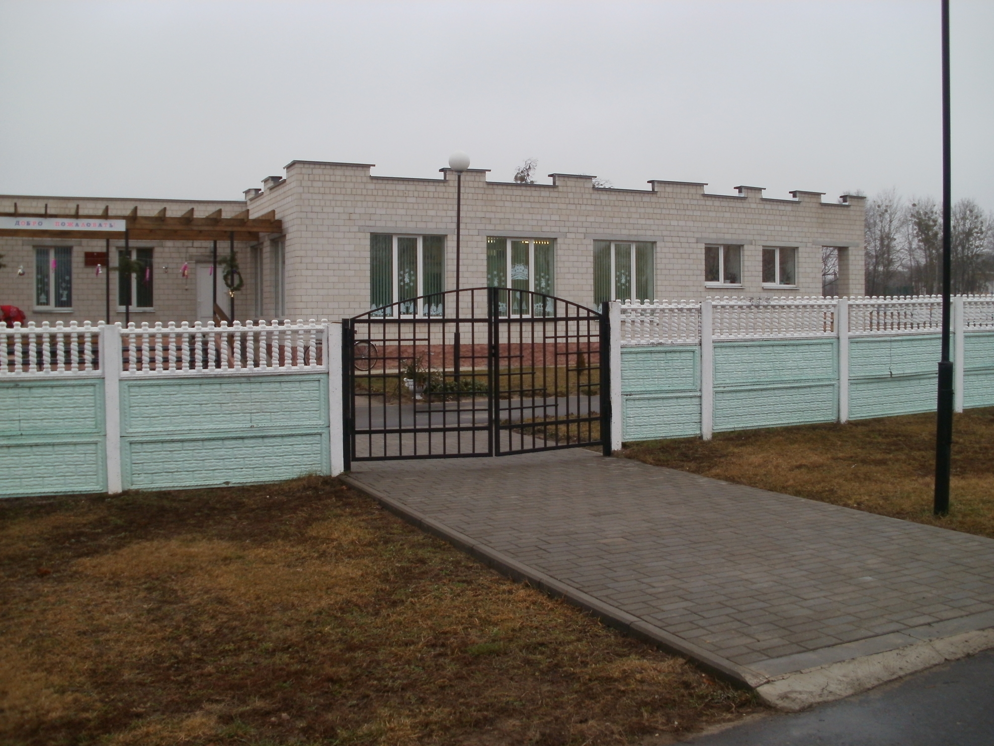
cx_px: 497
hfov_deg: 51.4
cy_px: 373
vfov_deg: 39.7
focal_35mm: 36
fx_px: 1034
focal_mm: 6.3
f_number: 3.5
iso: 100
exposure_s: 1/125
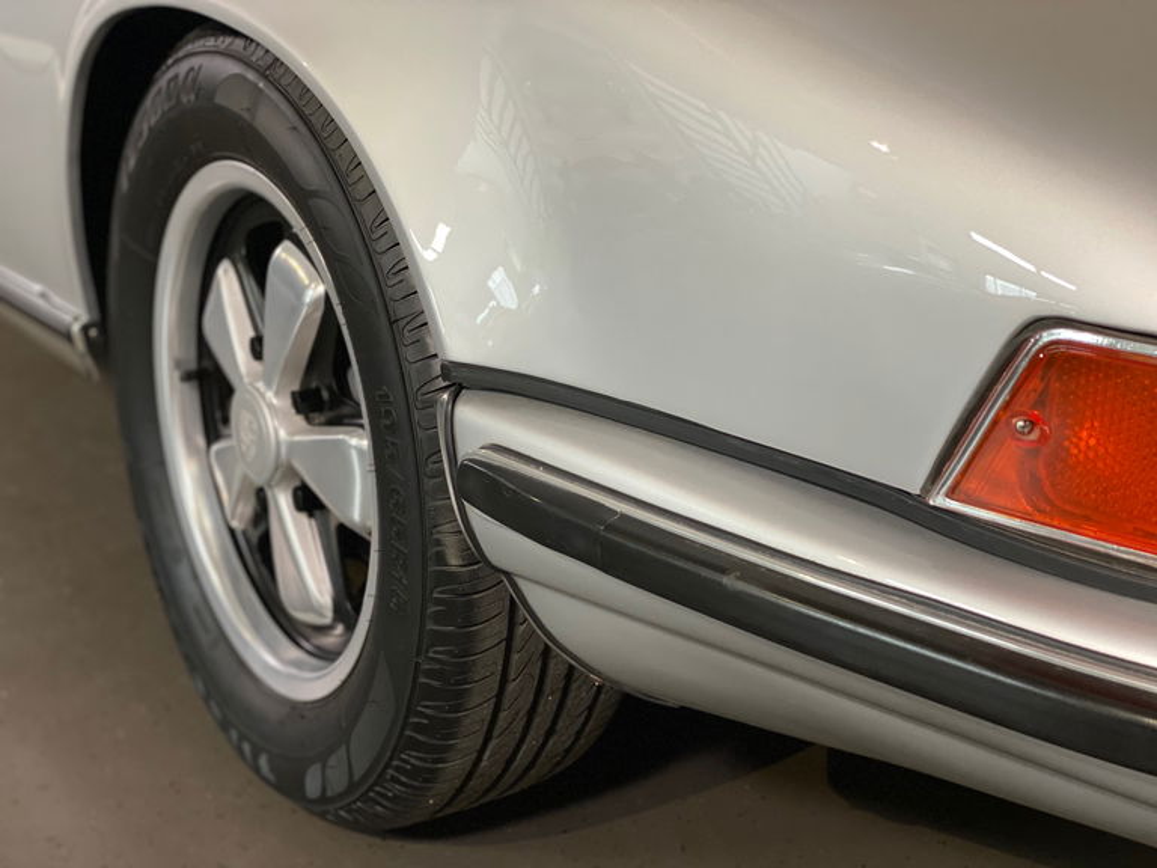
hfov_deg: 36.8
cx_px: 578
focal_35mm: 52
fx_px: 1738
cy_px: 434
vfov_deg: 28.0
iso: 250
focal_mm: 6
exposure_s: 1/40
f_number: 2
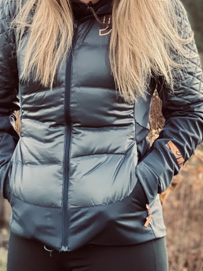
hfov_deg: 14.3
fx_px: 806
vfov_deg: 18.8
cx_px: 47
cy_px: 37
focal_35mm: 103
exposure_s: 1/40
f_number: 2
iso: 200
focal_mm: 6
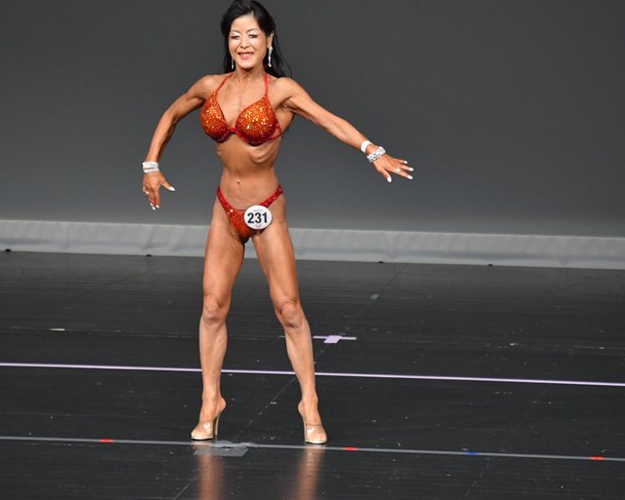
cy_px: 250
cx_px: 286
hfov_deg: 3.8
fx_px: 9429
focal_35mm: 510
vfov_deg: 3.0
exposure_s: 1/400
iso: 4000
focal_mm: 300
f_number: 5.6
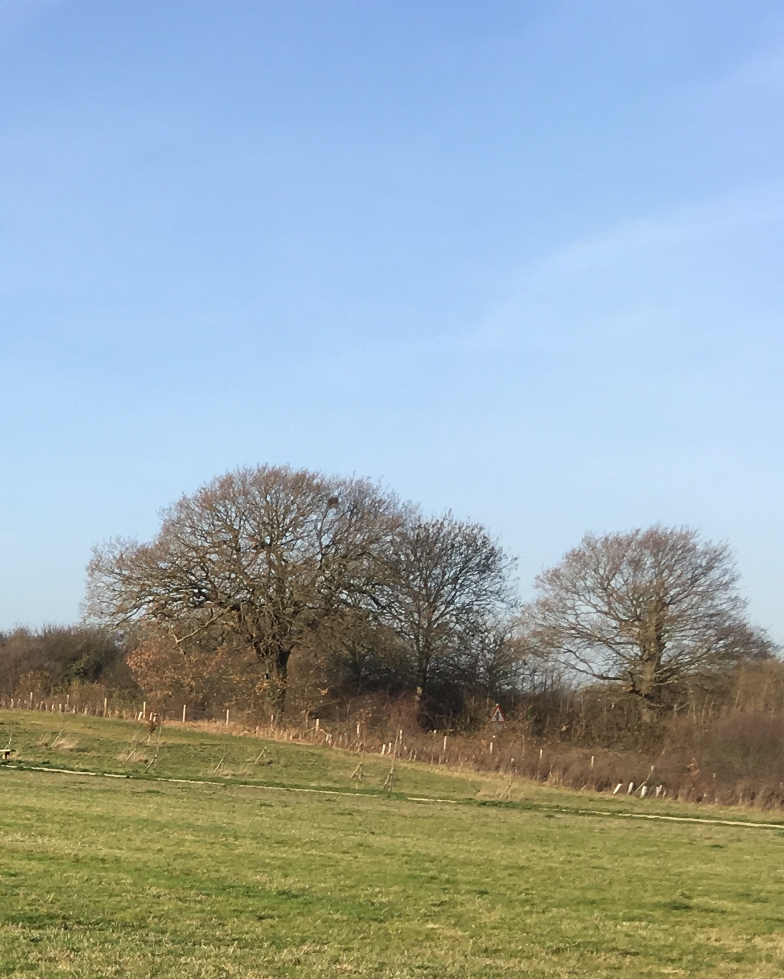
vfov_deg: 24.0
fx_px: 2233
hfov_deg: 17.1
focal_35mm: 77
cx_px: -543
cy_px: 909
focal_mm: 4.15
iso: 25
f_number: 2.2
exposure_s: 1/818
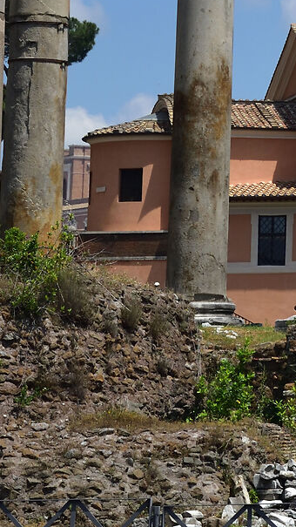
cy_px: -26
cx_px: 801
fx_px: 2904
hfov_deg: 5.6
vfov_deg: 10.3
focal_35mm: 208
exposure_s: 1/640
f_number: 8
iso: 200
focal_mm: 50
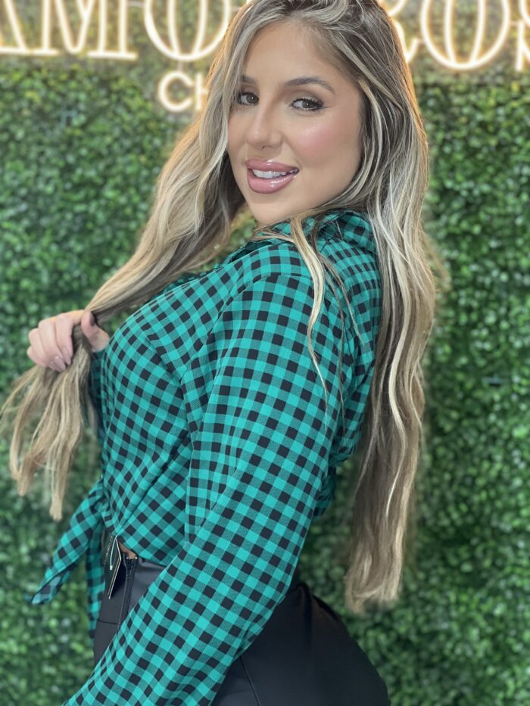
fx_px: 1572
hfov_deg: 19.1
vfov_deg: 25.3
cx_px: 265
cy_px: 353
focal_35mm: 77
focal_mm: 9
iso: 250
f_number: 2.8
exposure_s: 1/120
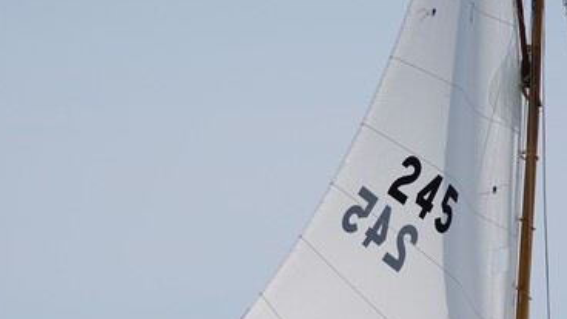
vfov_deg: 2.4
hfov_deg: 4.2
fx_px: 7698
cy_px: 405
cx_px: 302
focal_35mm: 512
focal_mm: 150
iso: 100
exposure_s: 1/1250
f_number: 5
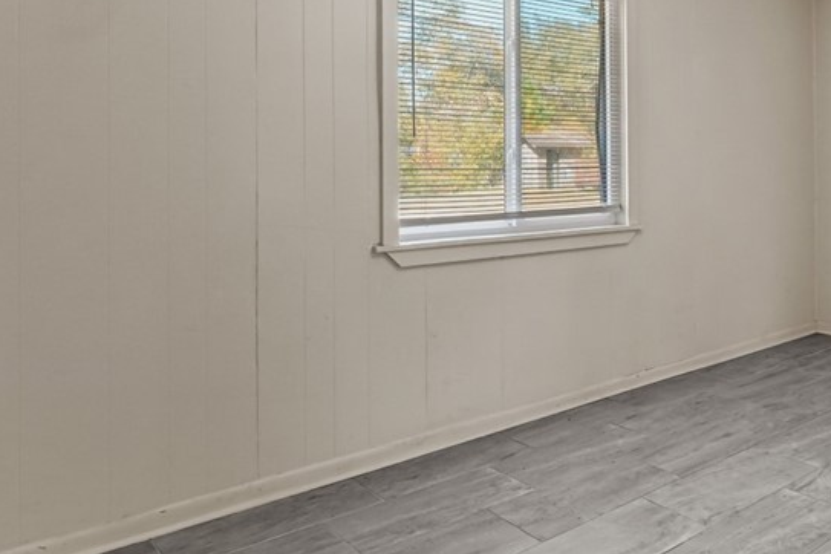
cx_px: 676
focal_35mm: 32
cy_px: 179
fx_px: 739
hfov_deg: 54.3
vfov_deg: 40.5
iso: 1000
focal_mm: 16
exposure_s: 1/4
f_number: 9
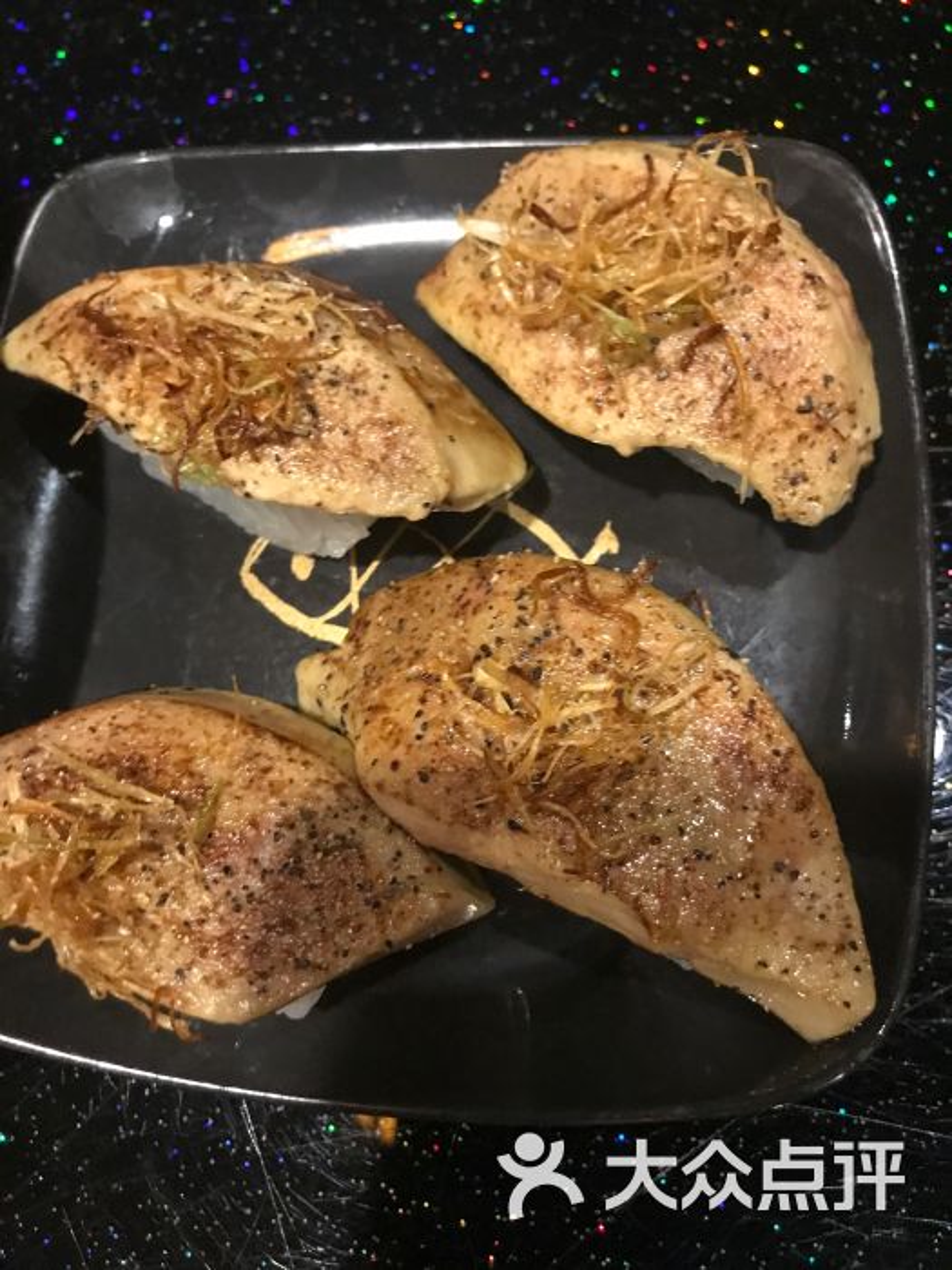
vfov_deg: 63.4
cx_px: 476
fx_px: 1027
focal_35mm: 28
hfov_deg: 49.7
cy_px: 635
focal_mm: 3.99
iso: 100
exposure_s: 1/5
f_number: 1.8
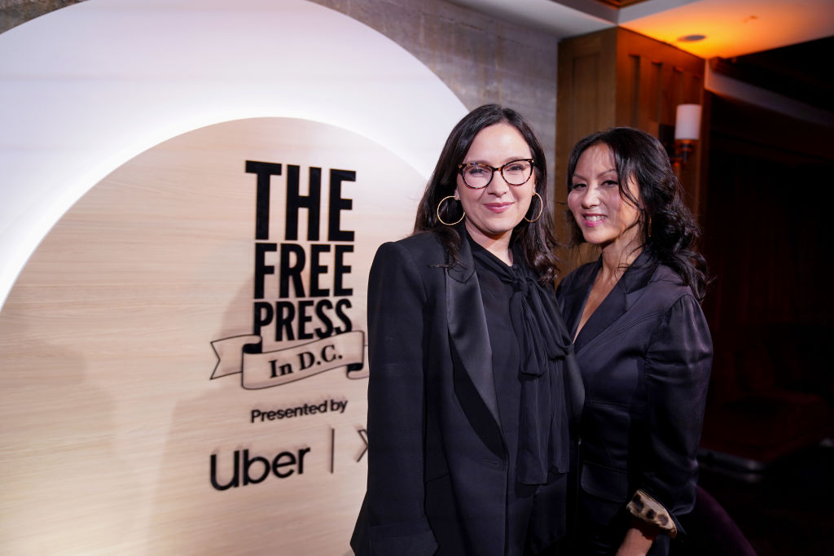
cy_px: 278
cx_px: 417
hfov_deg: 63.7
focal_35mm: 29
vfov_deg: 45.0
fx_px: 672
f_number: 2.8
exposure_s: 1/200
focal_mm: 29
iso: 800
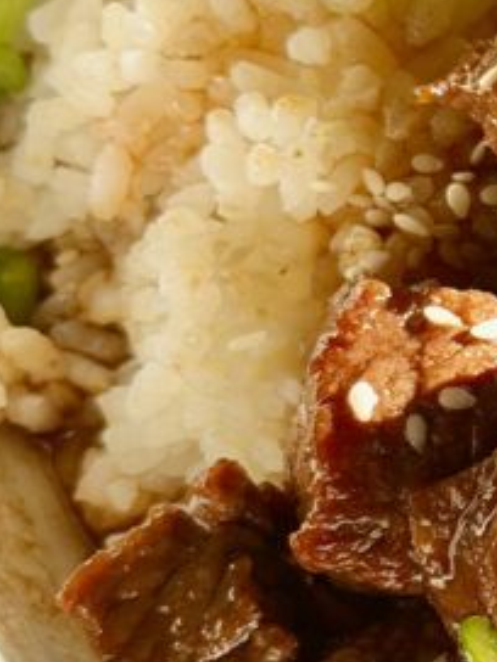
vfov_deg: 10.9
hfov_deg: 7.9
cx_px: 882
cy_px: 195
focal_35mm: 181
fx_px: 3465
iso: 64
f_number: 1.78
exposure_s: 1/1883
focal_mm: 6.76
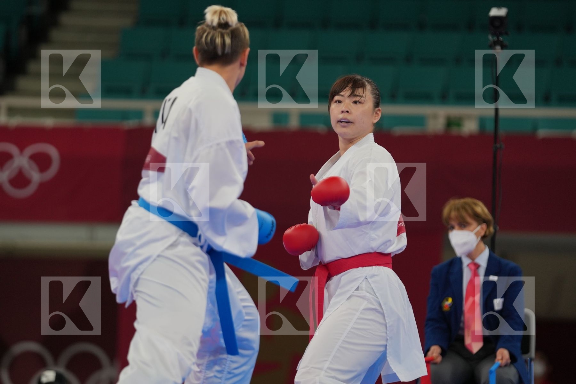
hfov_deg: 7.4
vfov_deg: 4.9
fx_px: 4464
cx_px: 288
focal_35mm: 279
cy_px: 192
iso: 400
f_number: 2.8
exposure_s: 1/1000
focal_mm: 186
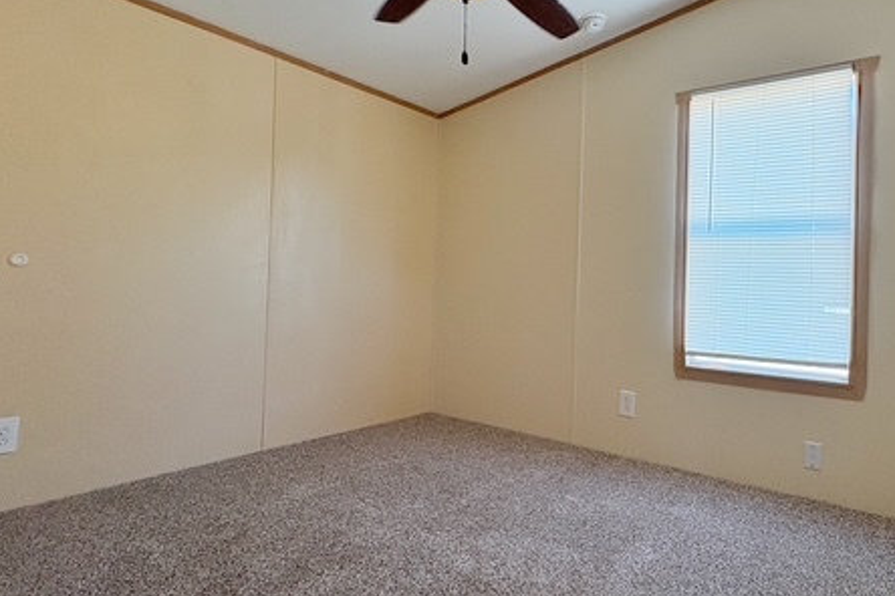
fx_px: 522
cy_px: 284
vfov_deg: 59.5
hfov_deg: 79.2
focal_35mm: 21
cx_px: 577
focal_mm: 2.22
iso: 160
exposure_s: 1/120
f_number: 2.2
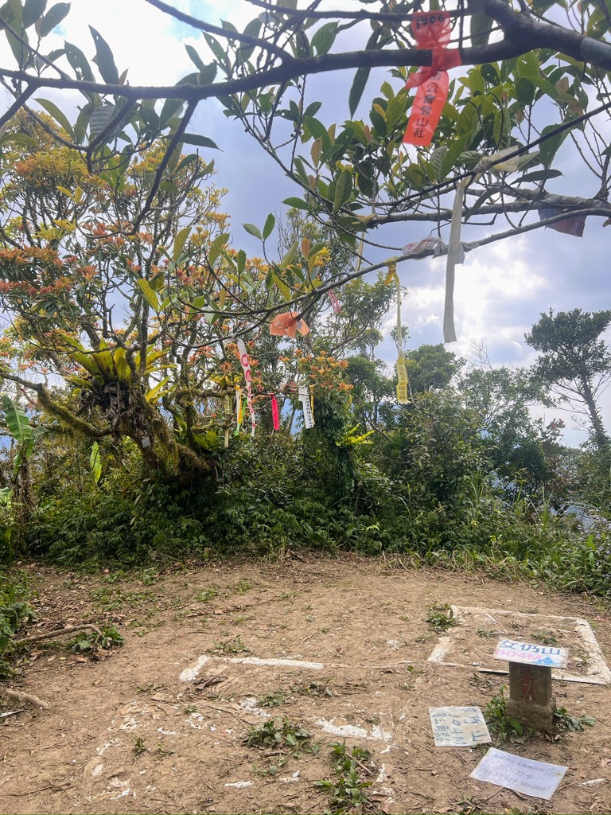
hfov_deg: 53.1
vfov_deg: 67.3
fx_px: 612
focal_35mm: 26
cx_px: 306
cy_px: 408
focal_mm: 5.7
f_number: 1.5
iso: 50
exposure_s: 1/974
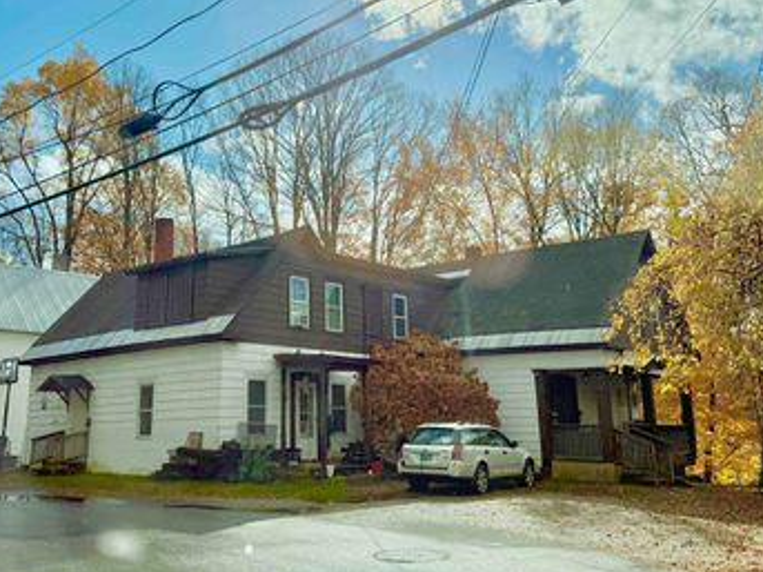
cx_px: 334
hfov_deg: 52.5
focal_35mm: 35
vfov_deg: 40.5
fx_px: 771
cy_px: 233
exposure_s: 1/14286
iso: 100
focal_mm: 6.76
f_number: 1.78
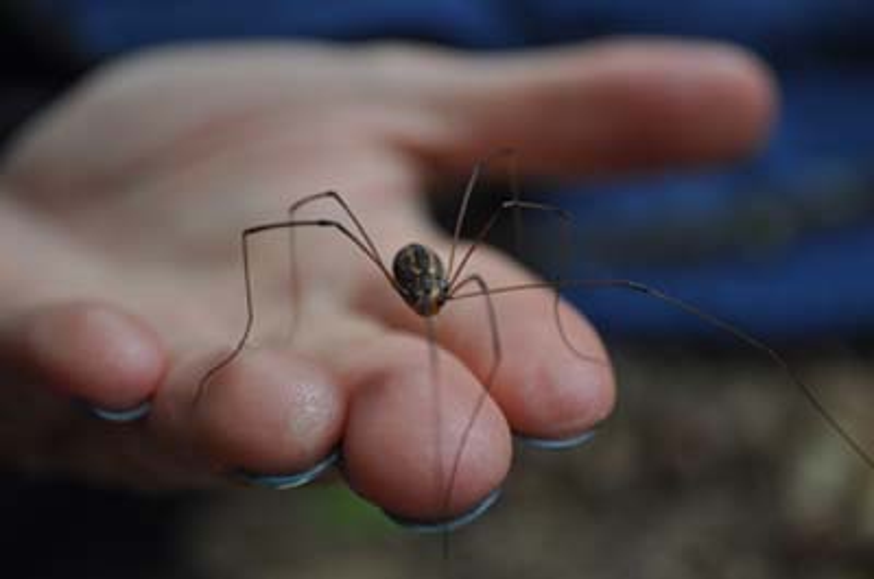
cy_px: 290
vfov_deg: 16.5
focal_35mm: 82
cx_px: 437
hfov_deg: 24.7
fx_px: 1999
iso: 560
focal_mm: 55
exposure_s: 1/60
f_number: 5.6
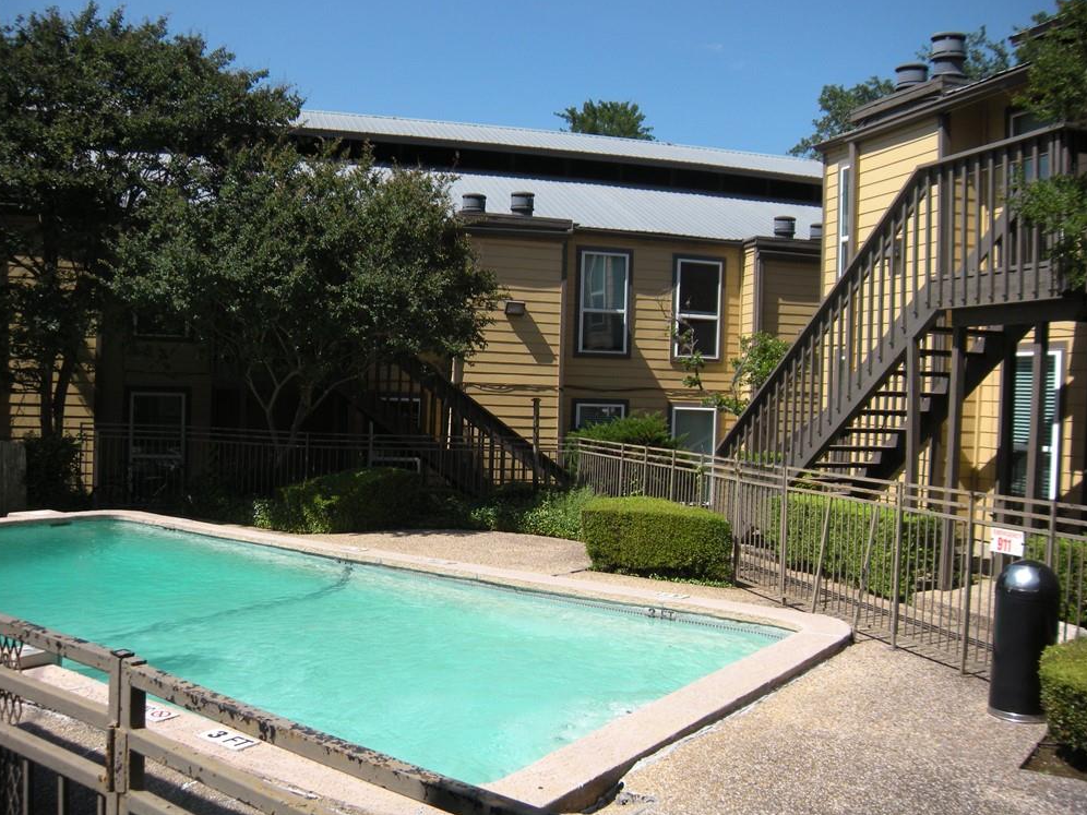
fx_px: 1130
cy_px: 398
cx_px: 550
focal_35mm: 36
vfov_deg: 39.7
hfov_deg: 51.4
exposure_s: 1/631
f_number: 3.8
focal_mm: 5.9
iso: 64
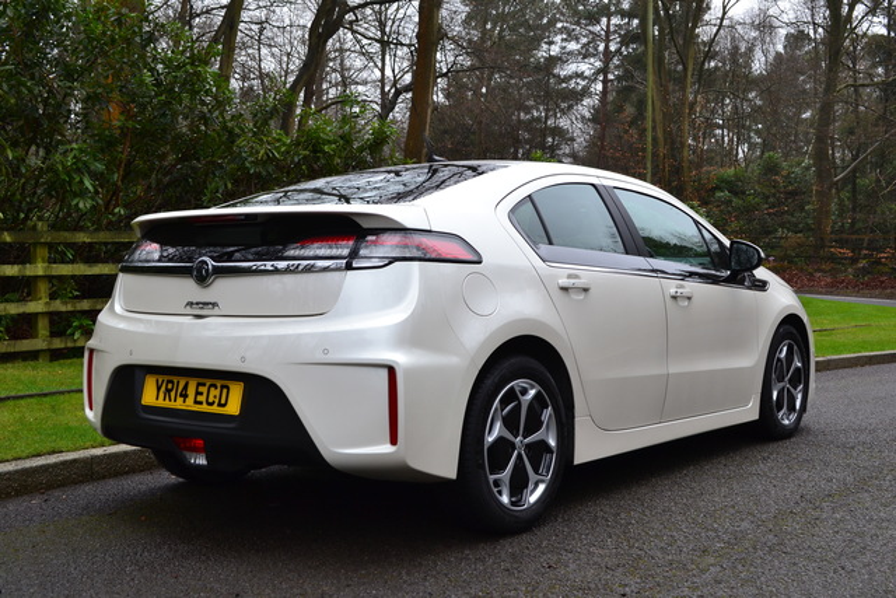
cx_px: 448
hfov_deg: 45.0
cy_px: 299
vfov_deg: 30.9
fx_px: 1083
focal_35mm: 44
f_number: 9
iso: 400
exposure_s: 1/100
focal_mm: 29
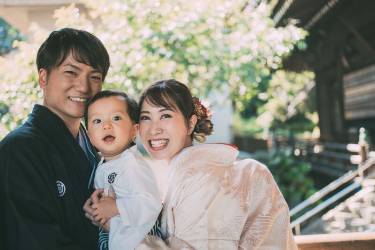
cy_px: 125
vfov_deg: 37.8
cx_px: 188
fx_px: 364
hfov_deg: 54.4
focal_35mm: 35
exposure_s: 1/250
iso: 200
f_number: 2
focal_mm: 35
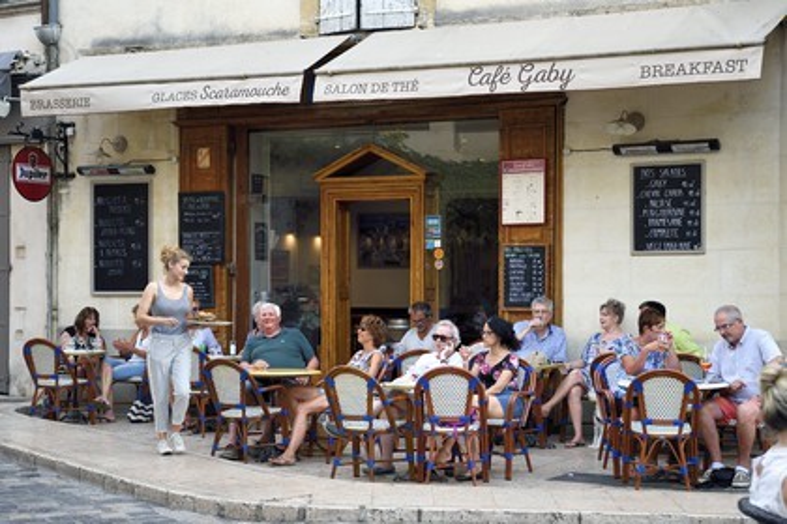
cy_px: 262
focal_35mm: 70
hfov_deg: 28.8
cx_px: 394
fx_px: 1530
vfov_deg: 19.5
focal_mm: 70
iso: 800
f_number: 8
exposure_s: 1/125
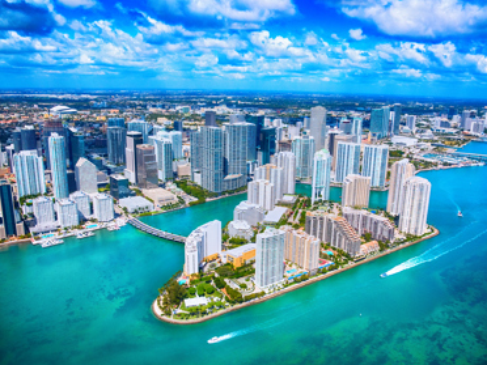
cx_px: 253
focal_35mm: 27
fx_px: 380
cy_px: 186
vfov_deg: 51.4
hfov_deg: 65.3
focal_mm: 24
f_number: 11
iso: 1000
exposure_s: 1/2000
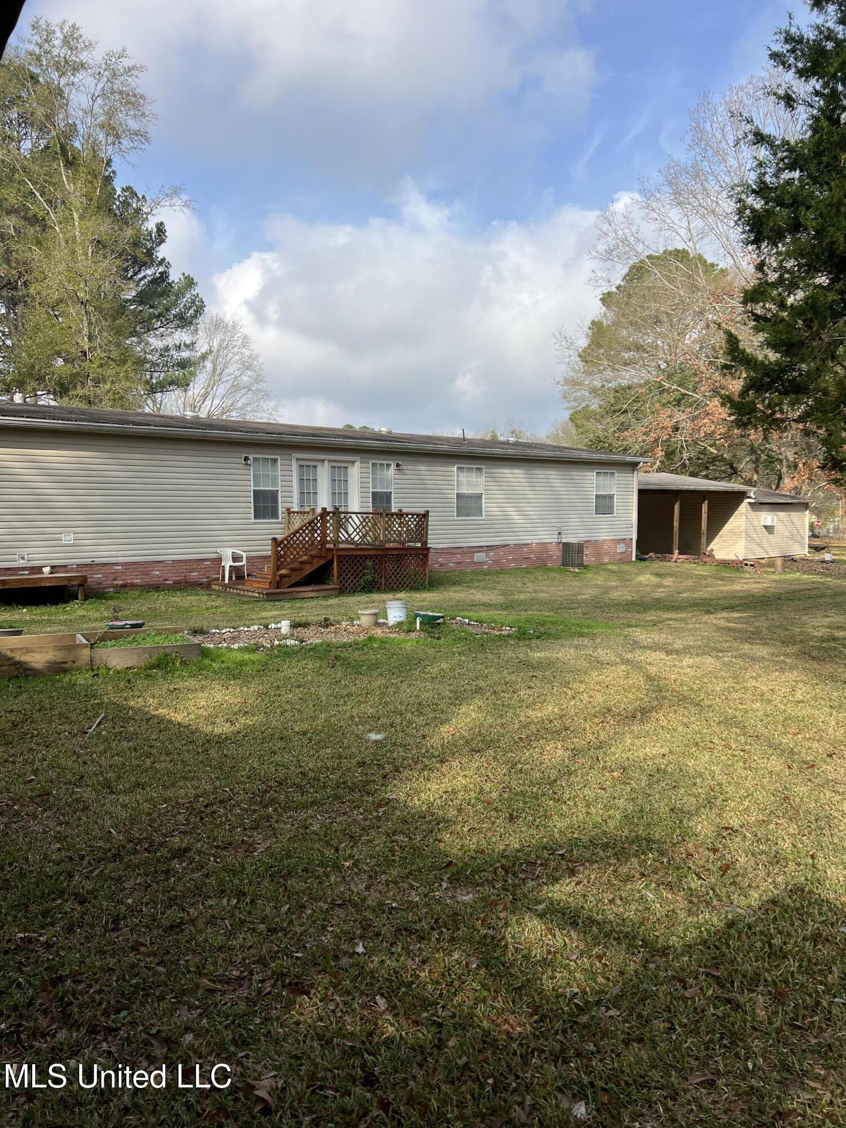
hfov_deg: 53.1
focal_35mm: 26
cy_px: 564
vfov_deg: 67.3
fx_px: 847
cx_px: 423
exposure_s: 1/2915
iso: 50
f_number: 1.5
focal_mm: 5.7
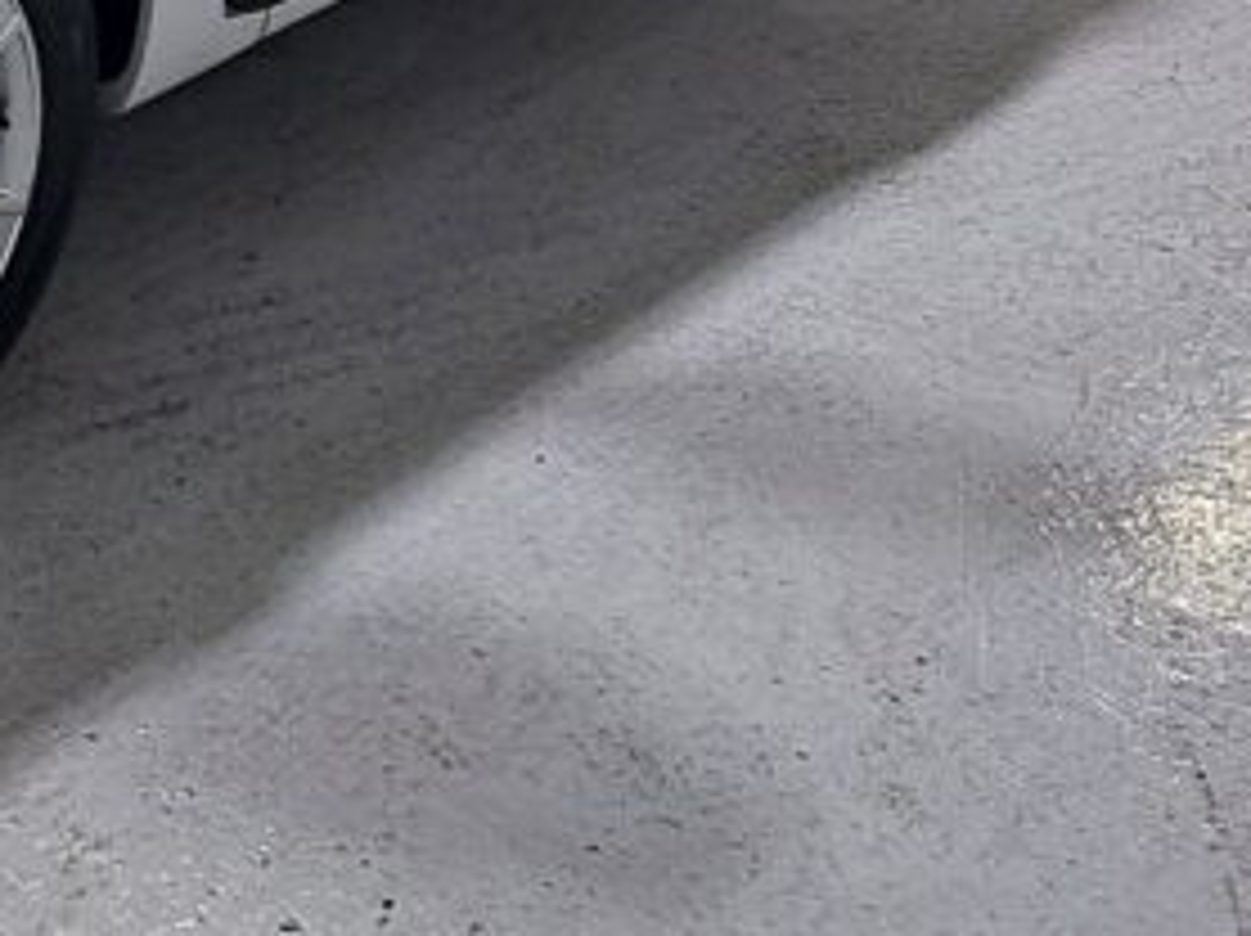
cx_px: -230
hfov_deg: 24.6
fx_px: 2600
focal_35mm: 72
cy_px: -306
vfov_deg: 18.8
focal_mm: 5.23
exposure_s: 1/50
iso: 64
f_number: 1.8
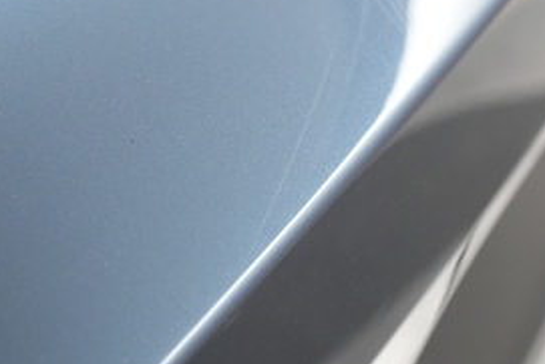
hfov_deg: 30.4
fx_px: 1000
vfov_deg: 20.2
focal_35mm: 66
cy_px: 28
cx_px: 346
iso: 4000
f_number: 4.5
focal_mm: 28
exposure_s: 1/100
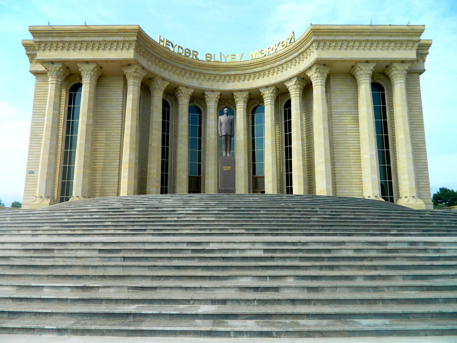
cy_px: 172
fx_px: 330
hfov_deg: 69.4
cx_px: 228
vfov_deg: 54.9
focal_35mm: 25
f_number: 8.7
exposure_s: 1/200
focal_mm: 4.5
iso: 80
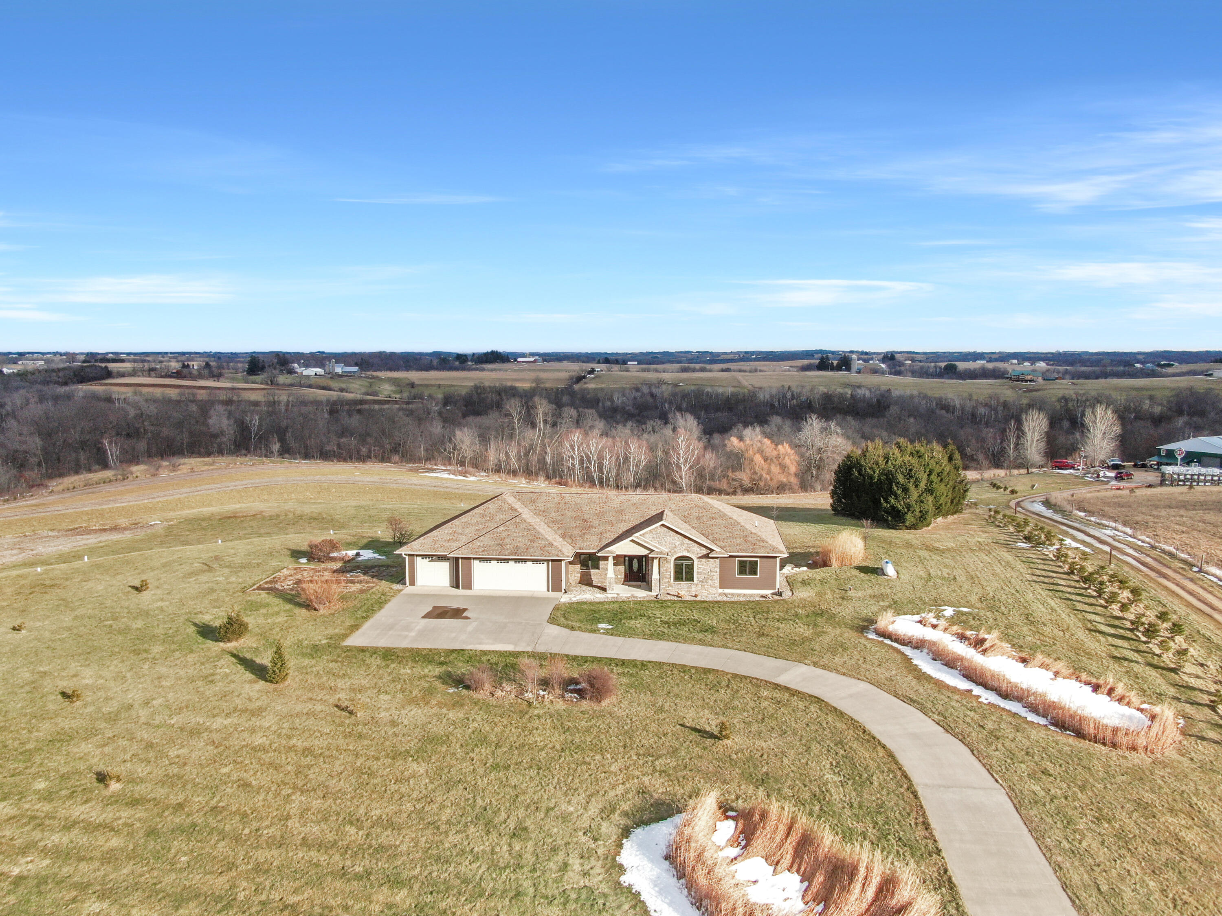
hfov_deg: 71.6
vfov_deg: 56.8
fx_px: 847
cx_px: 611
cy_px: 458
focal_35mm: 24
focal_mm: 4.39
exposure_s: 1/640
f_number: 2.8
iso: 110
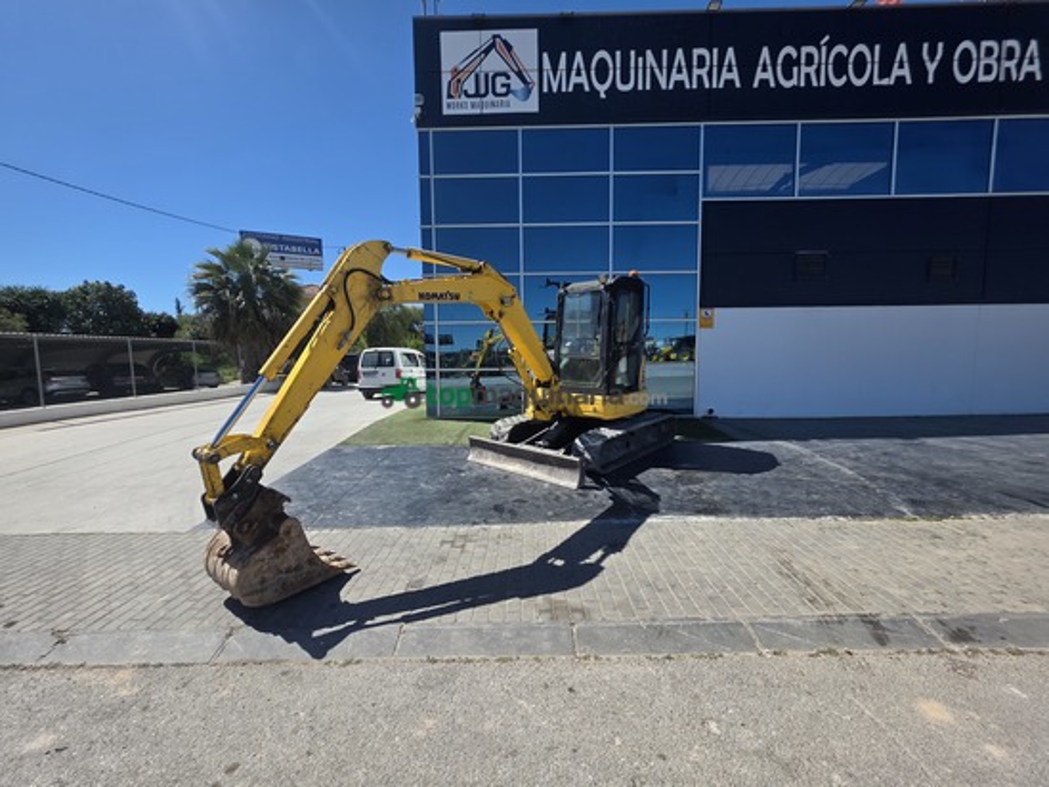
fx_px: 394
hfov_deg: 106.2
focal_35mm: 13
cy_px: 394
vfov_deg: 89.9
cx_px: 524
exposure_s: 1/2204
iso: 40
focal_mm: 2.2
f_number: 1.9
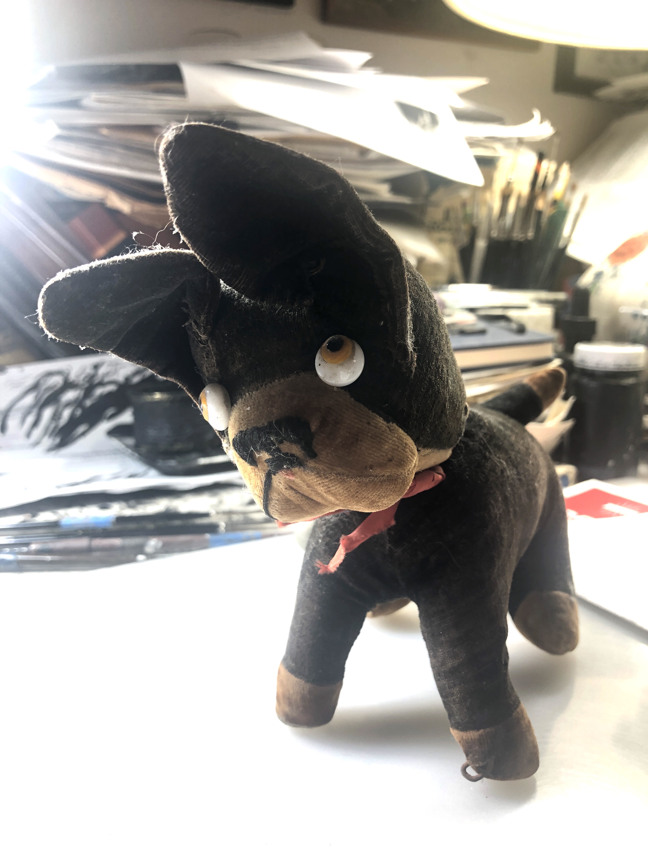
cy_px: 432
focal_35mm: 28
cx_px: 324
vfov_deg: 63.4
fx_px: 699
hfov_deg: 49.7
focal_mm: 3.99
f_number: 1.8
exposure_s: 1/60
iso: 100
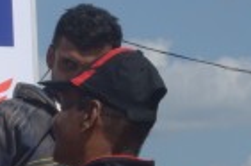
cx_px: -110
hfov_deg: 6.1
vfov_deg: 4.1
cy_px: 144
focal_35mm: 333
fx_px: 2314
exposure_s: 1/200
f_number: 20
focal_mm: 52
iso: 320
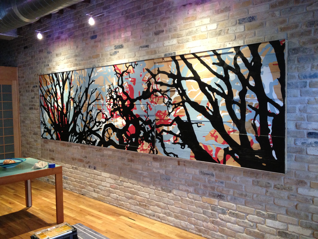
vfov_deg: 40.7
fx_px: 322
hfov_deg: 52.6
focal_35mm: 35
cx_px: 159
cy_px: 120
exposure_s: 1/20
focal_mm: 4.28
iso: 250
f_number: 2.4
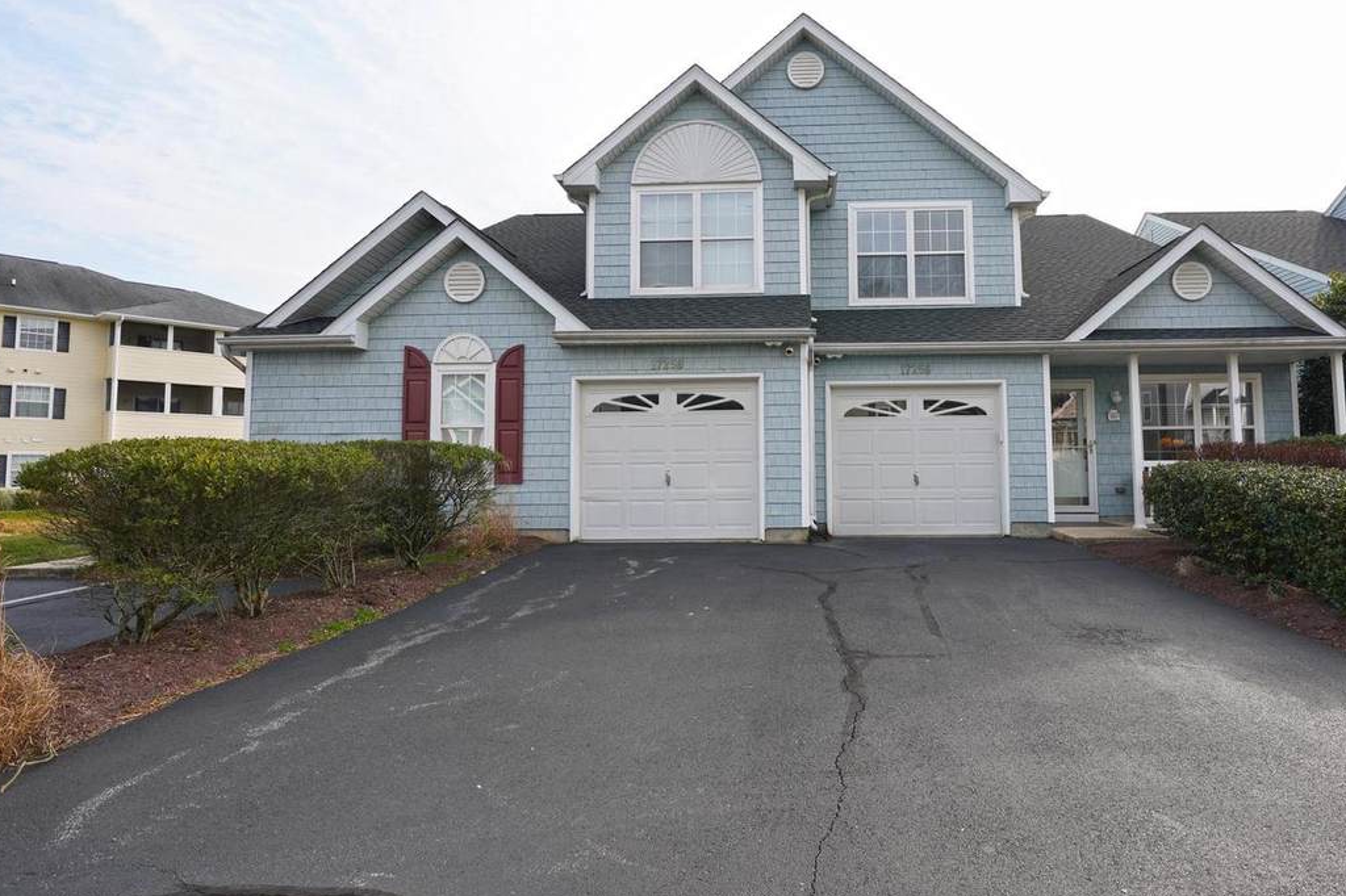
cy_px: 412
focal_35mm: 20
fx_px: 747
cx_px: 783
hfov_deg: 83.3
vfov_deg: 61.8
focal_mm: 16
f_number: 6.3
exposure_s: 1/160
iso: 100
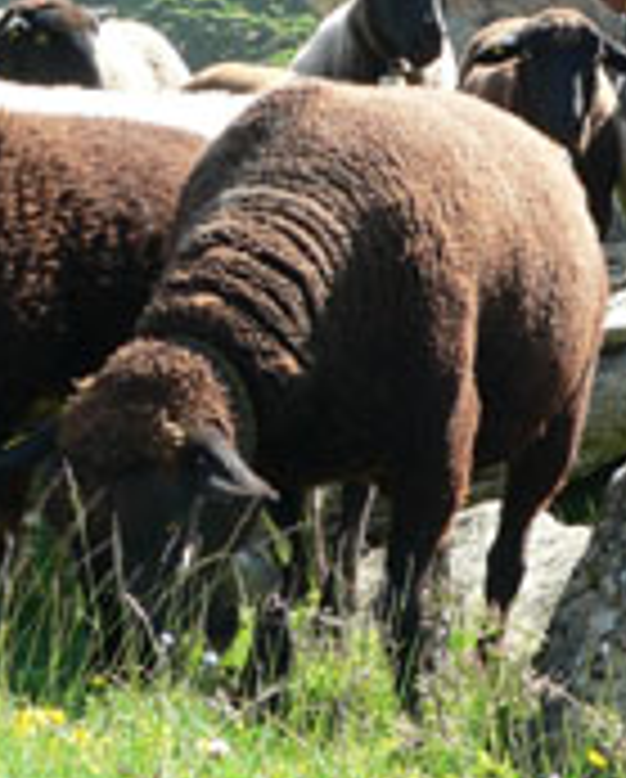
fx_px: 3049
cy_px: 166
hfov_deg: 11.6
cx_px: 590
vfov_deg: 14.5
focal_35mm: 132
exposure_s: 1/125
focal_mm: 8.7
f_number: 4
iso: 80
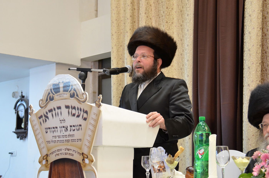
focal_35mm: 72
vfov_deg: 18.8
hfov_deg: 28.1
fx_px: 537
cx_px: 134
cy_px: 89
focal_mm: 48
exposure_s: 1/100
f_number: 6.3
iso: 1600
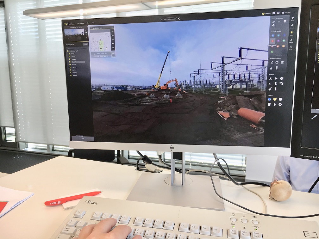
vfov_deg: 48.2
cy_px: 120
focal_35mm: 29
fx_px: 267
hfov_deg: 61.7
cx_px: 160
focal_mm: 4.15
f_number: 2.2
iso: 40
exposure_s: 1/100
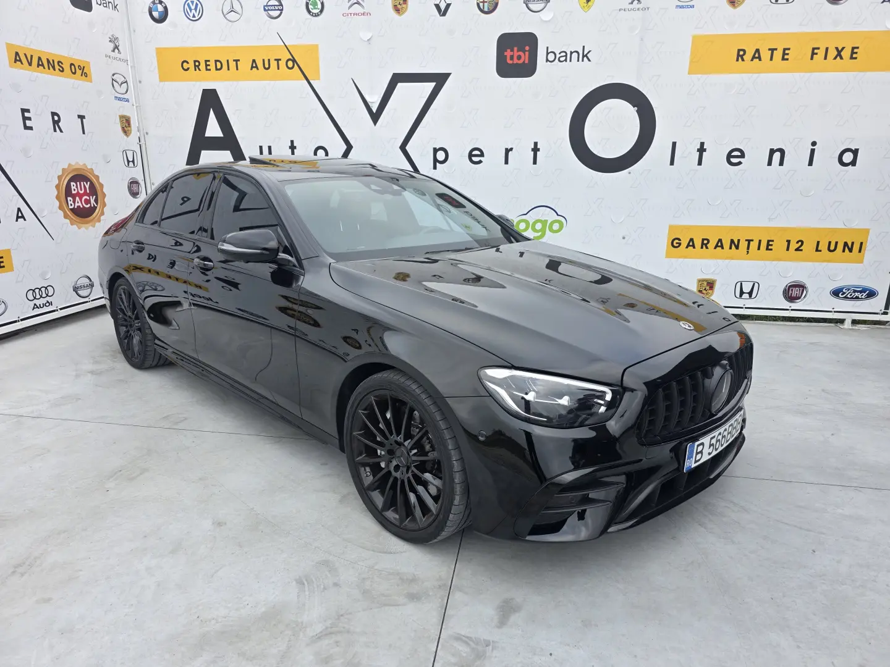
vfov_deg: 58.9
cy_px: 334
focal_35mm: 23
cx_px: 445
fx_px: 591
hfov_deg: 73.9
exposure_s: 1/359
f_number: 1.7
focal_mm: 6.3
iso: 32
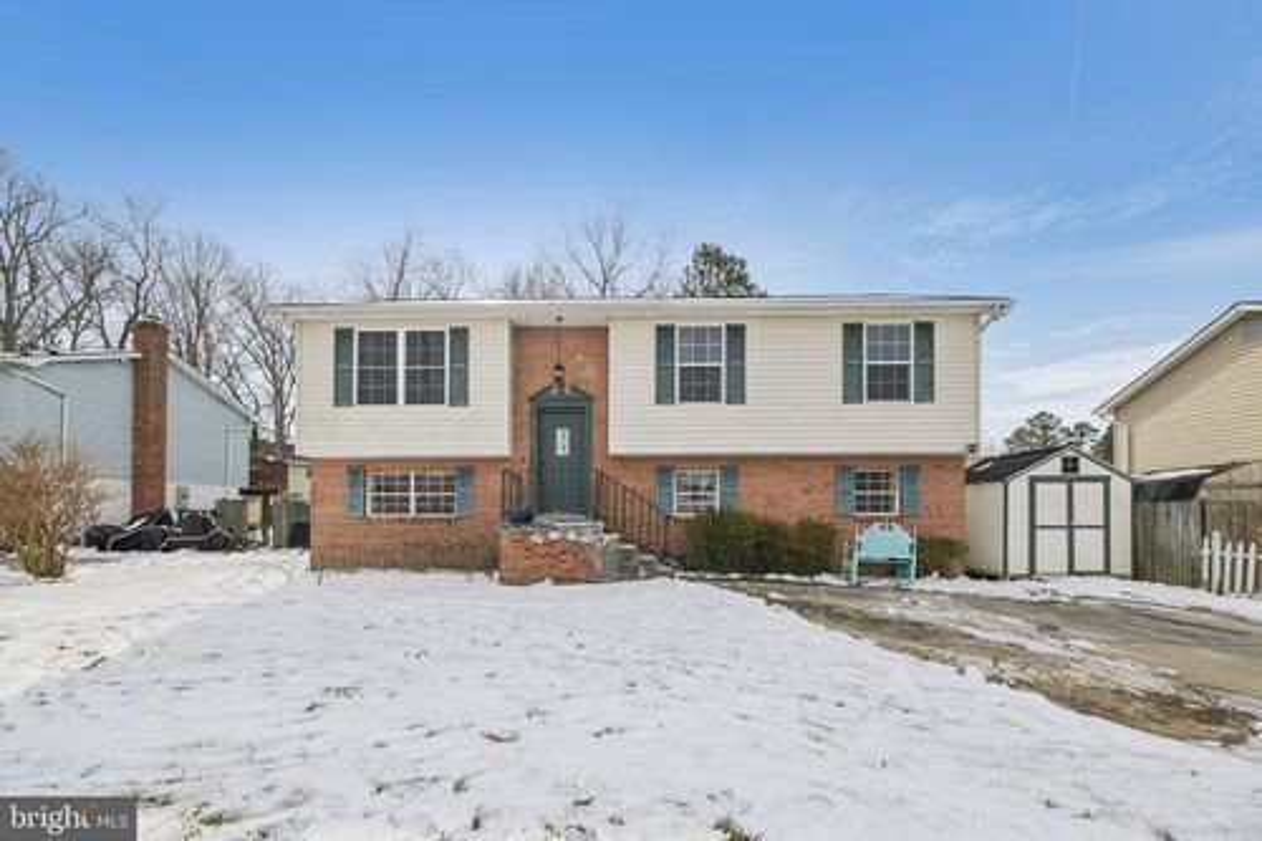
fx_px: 491
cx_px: 631
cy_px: 420
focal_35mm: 14
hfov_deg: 104.3
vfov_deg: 81.2
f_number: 8
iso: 100
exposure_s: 1/400
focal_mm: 14
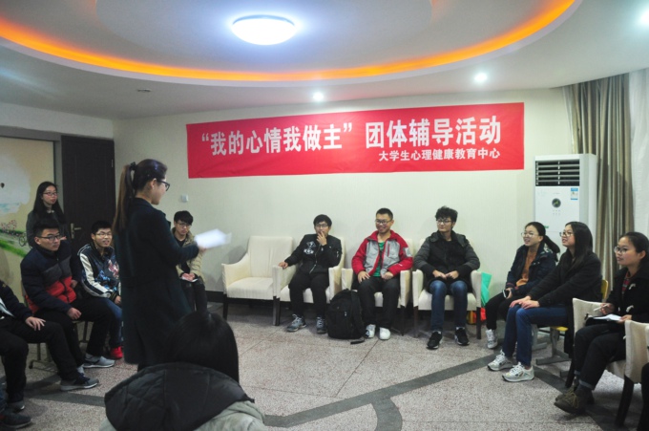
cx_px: 324
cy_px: 216
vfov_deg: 47.8
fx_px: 486
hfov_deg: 67.5
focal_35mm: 27
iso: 800
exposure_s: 1/20
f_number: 4.5
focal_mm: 18
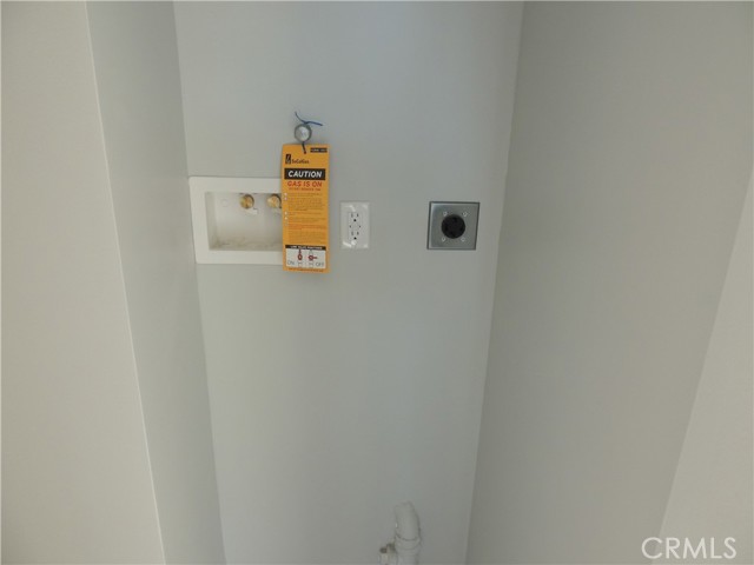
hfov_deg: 71.6
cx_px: 377
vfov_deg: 56.8
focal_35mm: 24
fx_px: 523
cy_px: 282
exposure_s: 1/30
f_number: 3
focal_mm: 4.3
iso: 320
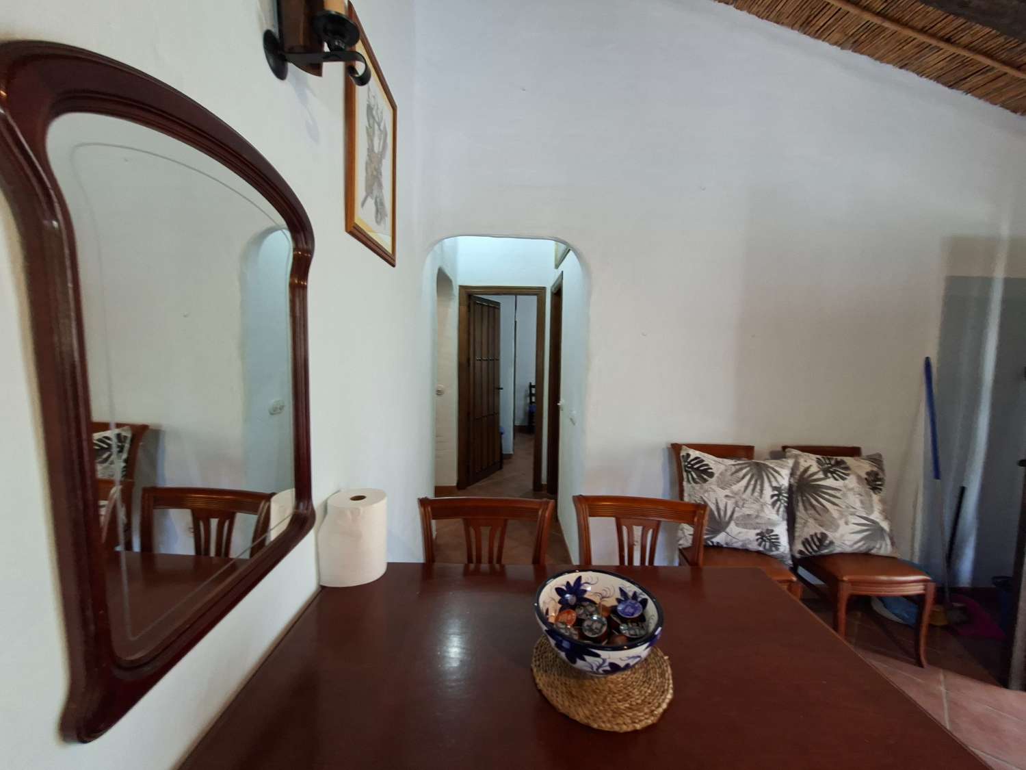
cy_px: 385
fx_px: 385
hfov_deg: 106.2
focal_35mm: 13
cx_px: 513
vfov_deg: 89.9
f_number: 2.2
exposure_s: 1/25
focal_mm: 1.74
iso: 200
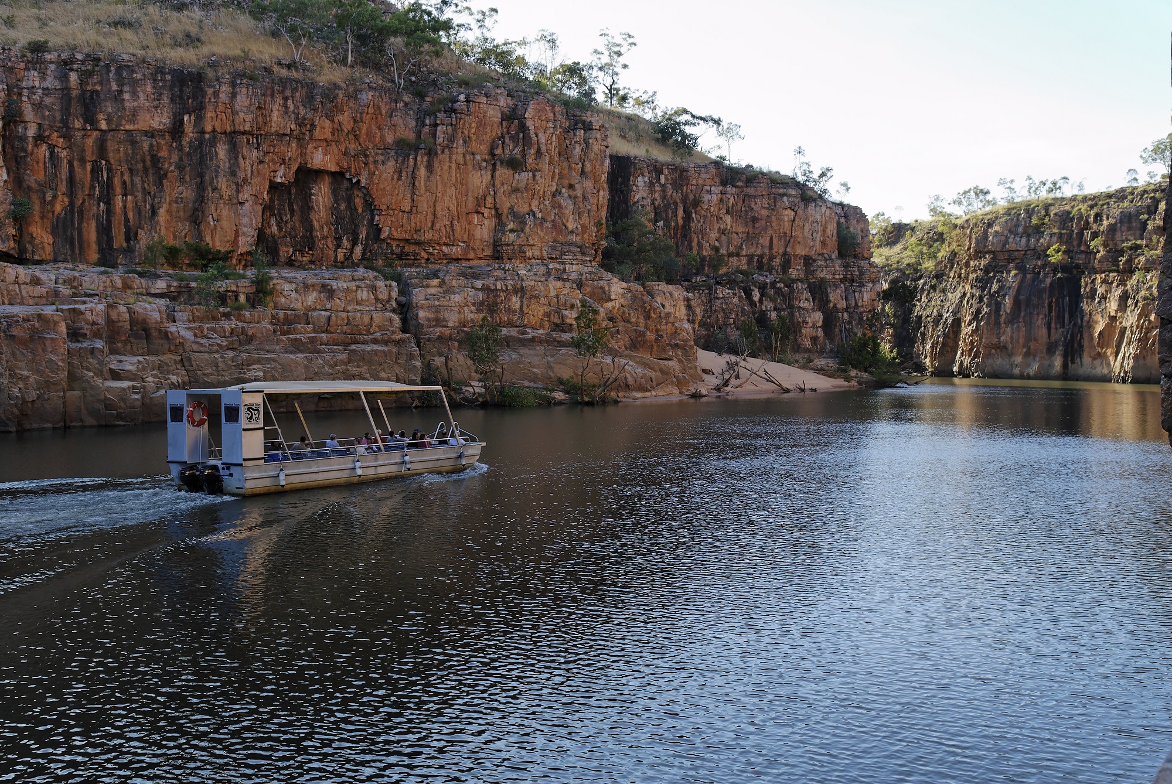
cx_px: 586
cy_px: 392
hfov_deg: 53.1
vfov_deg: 37.0
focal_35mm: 36
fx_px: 1173
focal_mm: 24
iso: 100
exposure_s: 1/100
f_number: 5
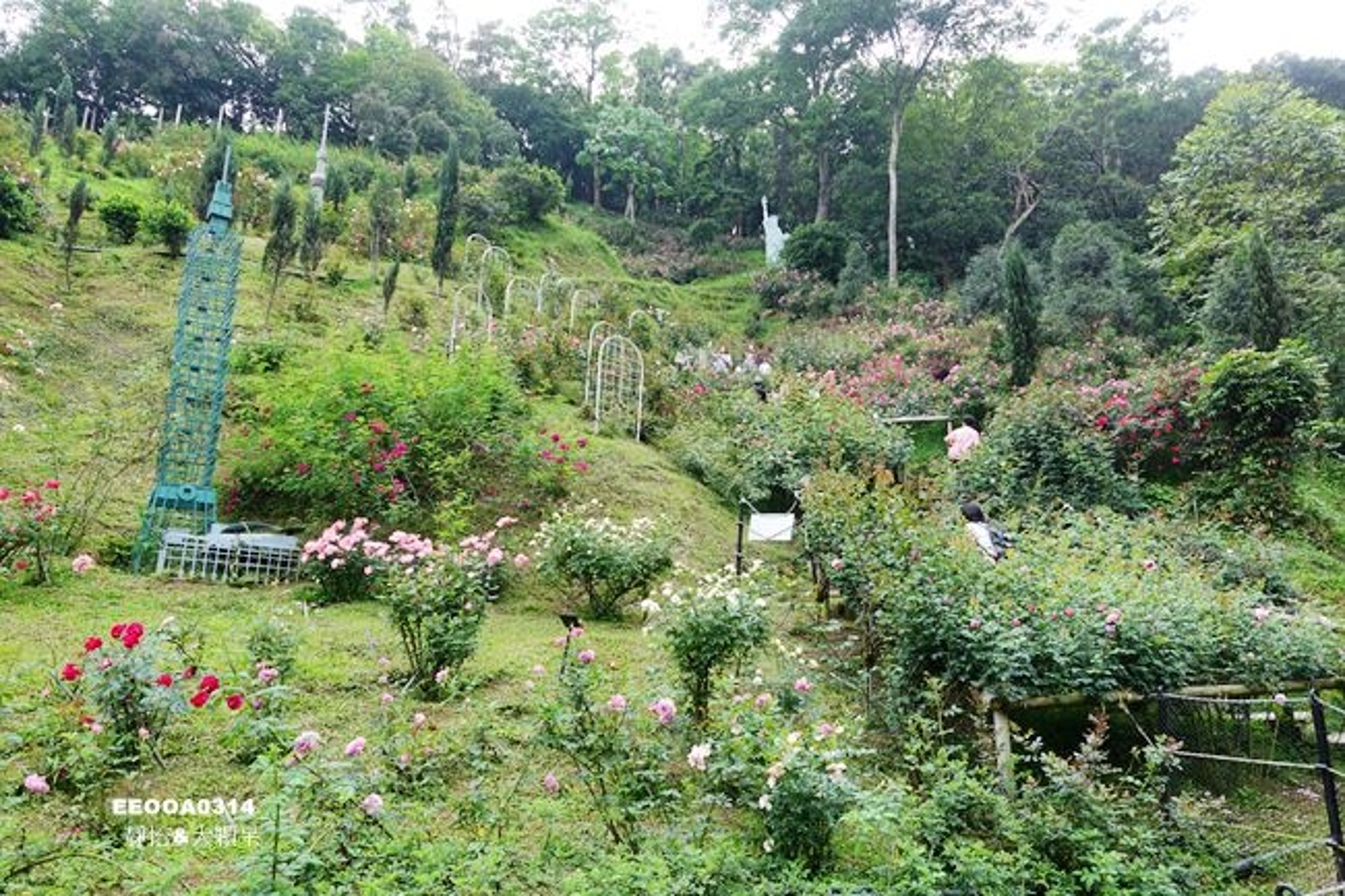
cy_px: 448
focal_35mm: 24
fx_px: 896
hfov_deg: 73.8
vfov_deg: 53.1
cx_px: 672
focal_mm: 8.8
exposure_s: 1/80
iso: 125
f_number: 4
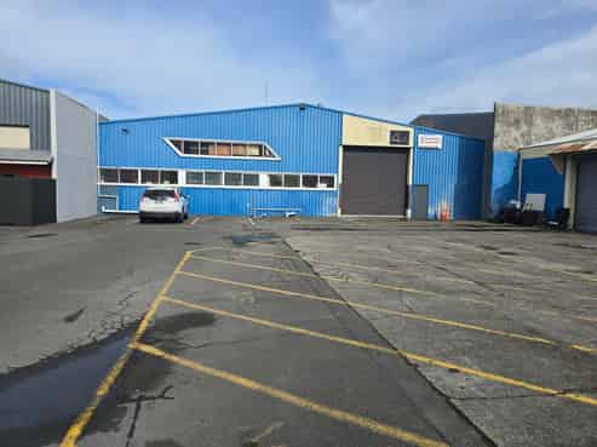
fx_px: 396
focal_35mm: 23
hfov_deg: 74.0
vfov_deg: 58.8
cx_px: 298
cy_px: 224
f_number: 1.7
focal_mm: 6.3
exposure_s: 1/859
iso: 12
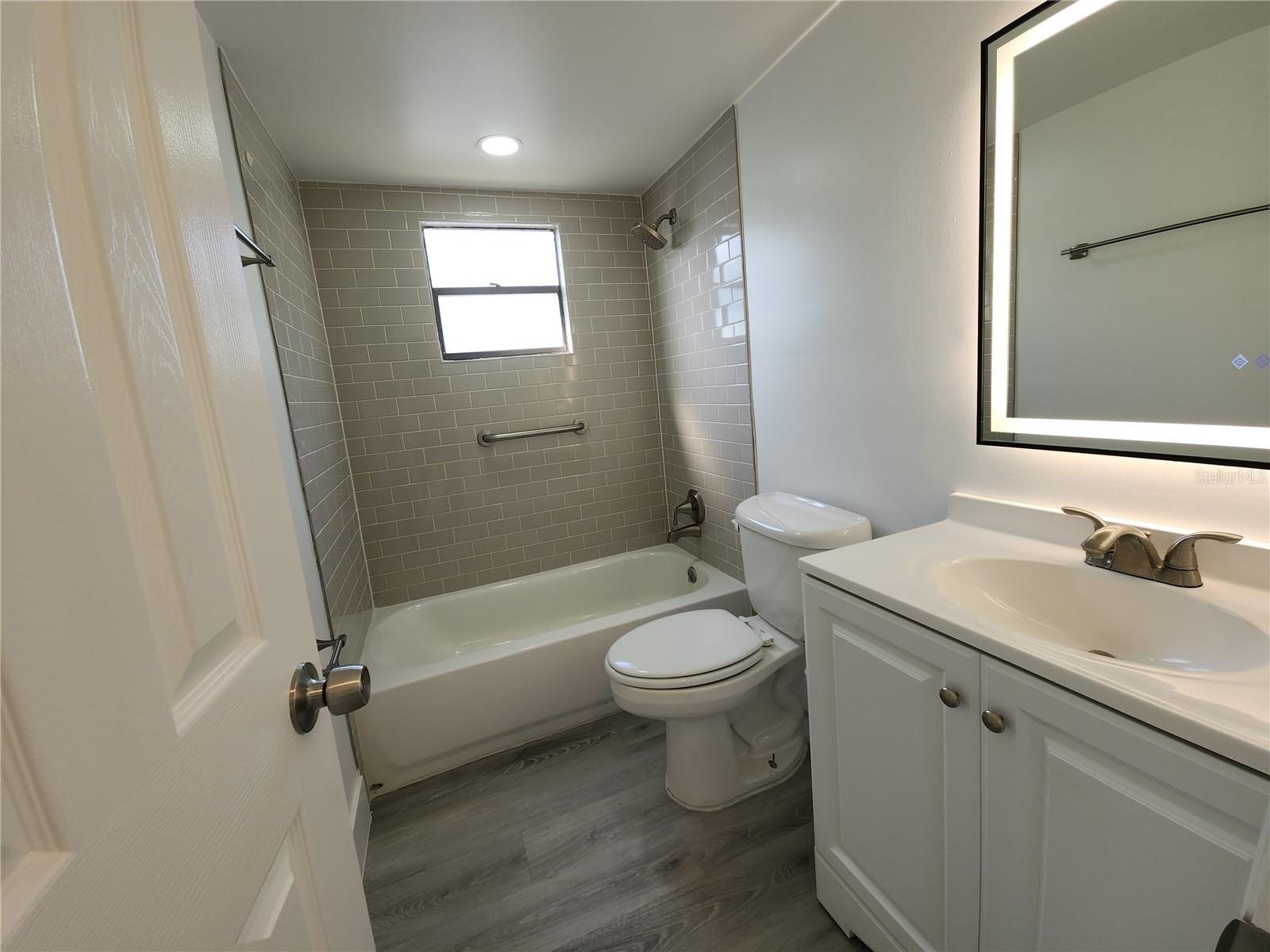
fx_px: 477
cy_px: 476
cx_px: 635
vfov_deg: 89.9
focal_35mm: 13
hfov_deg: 106.2
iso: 64
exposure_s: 1/120
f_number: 2.2
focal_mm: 2.2
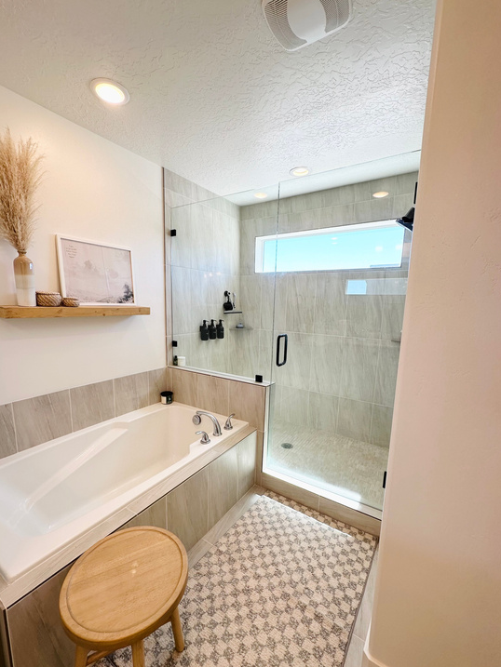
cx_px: 237
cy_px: 348
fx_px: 289
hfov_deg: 81.7
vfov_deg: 98.1
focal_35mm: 15
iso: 40
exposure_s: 1/150
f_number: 2.2
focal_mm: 2.22
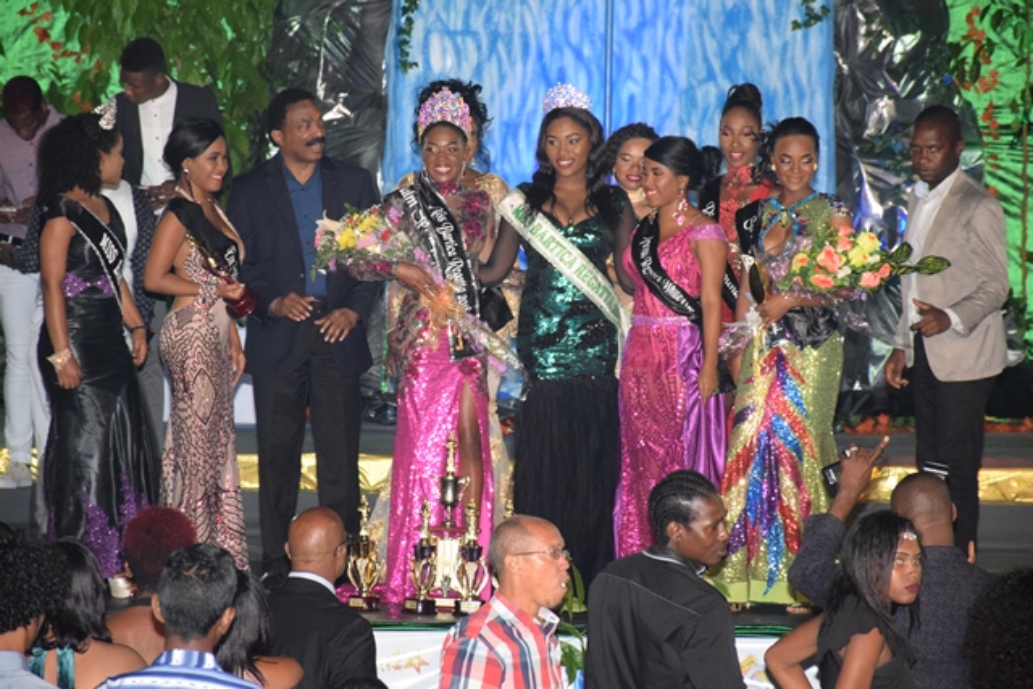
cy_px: 344
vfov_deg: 7.0
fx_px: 5596
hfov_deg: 10.5
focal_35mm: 195
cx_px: 516
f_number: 5.6
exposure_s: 1/100
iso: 3200
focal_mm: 130
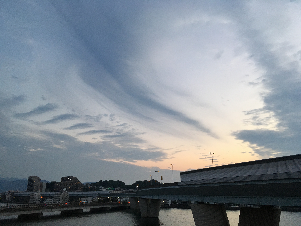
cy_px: 113
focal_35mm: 29
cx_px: 150
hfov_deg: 61.7
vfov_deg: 48.2
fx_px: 252
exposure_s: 1/30
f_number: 2.2
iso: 40
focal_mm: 4.15
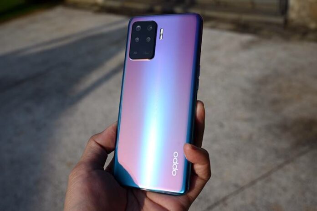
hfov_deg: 50.7
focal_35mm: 38
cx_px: 158
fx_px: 334
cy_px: 106
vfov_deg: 35.0
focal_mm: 38
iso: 100
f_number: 7.1
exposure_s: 1/400
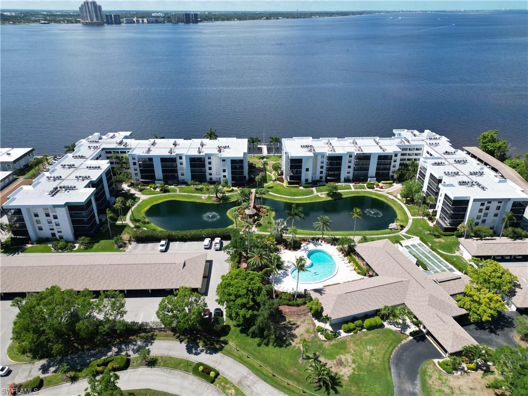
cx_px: 264
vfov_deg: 56.8
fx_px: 366
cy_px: 198
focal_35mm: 24
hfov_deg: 71.6
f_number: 1.7
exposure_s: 1/3000
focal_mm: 6.72
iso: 140
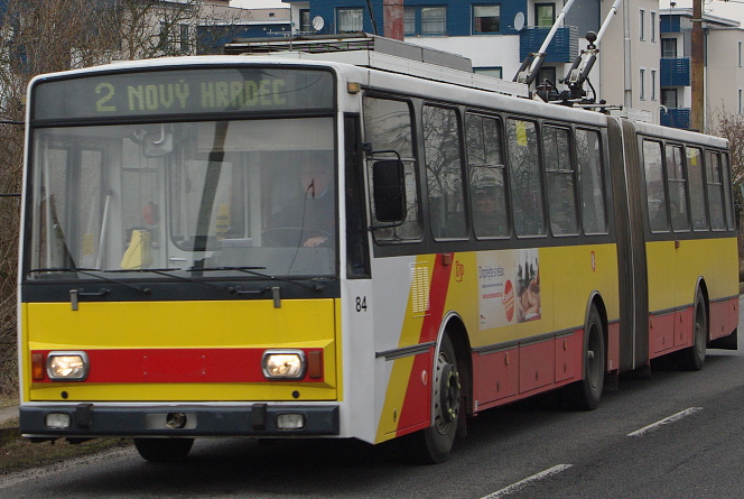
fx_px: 2505
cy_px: 155
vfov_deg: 11.4
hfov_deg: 16.9
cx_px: 258
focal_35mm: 121
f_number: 8
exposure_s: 1/400
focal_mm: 45
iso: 400
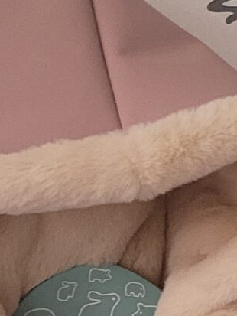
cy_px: 538
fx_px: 1469
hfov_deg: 9.2
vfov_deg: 11.5
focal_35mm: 161
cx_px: 106
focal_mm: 5.4
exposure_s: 1/25
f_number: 1.8
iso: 640
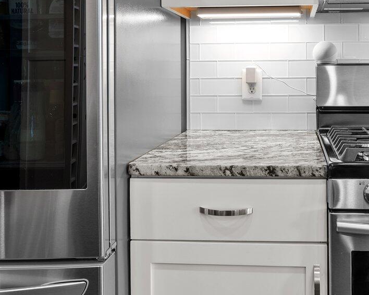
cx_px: 271
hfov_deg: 46.4
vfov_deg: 37.7
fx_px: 415
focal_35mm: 38
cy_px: 58
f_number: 8
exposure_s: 1/3
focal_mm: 14
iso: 250
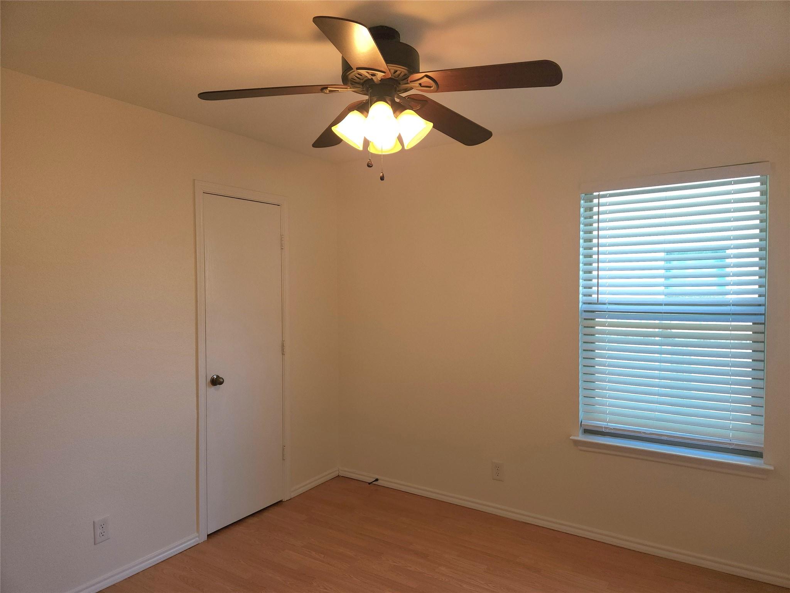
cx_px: 395
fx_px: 525
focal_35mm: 23
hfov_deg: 73.9
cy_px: 296
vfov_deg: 58.9
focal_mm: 5.4
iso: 50
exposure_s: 1/120
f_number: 1.8
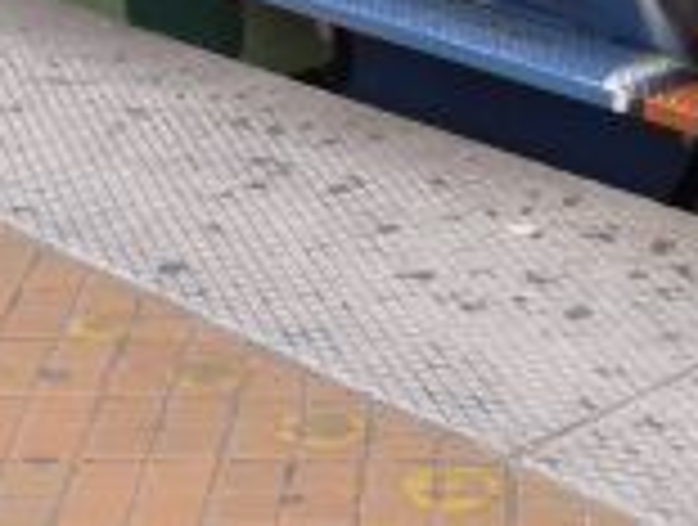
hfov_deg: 16.5
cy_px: -209
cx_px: 464
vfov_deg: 12.0
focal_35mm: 119
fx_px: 2405
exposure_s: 1/30
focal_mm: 8
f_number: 4
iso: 400
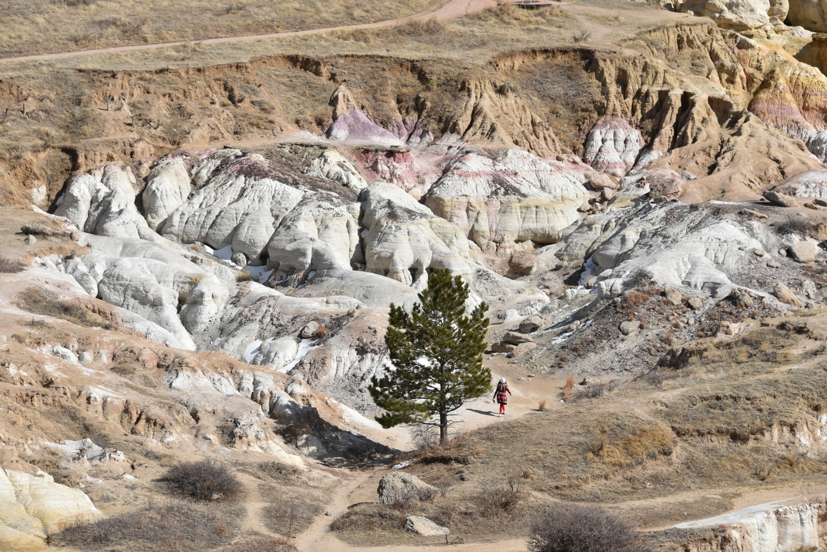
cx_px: 414
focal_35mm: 135
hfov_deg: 15.2
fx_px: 3102
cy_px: 276
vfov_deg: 10.2
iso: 100
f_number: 9
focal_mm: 135
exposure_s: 1/320
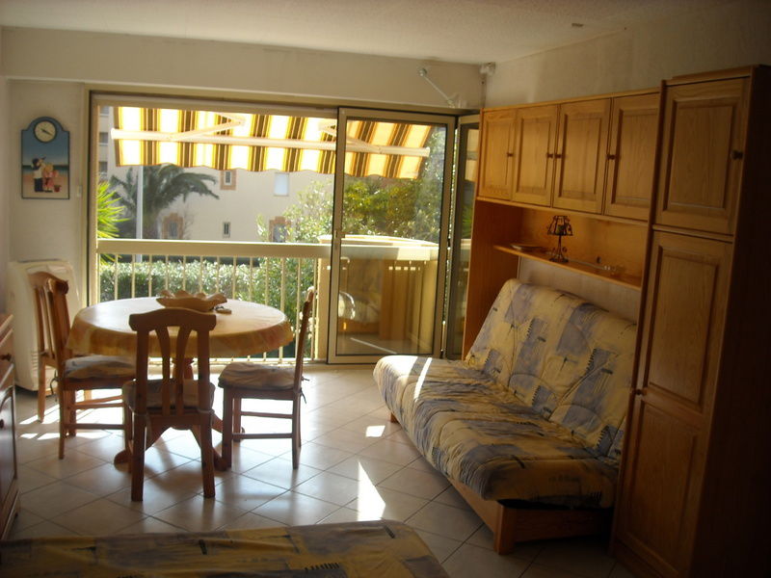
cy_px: 289
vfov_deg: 40.7
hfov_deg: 52.6
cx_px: 386
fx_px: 780
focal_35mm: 35
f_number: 2.8
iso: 67
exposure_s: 1/250
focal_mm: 5.7
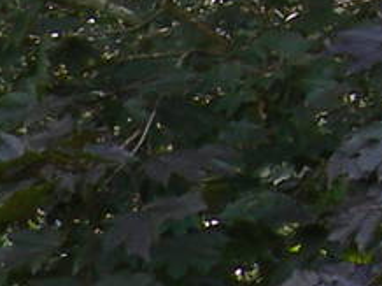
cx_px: -545
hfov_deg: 6.7
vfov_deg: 5.1
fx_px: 3075
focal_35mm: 279
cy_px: 795
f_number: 2.8
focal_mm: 7.8
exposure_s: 1/139
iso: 50
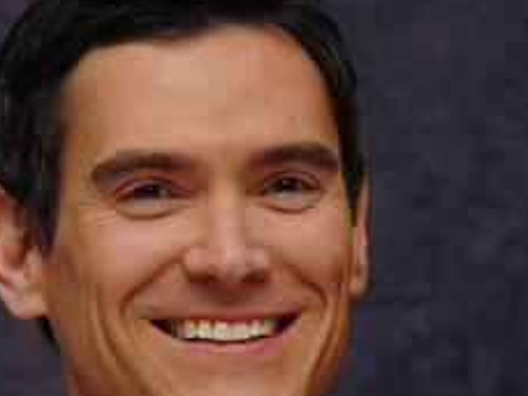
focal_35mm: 366
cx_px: 239
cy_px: 301
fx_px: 5580
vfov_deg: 4.1
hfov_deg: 5.4
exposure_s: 1/320
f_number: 8
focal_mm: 145
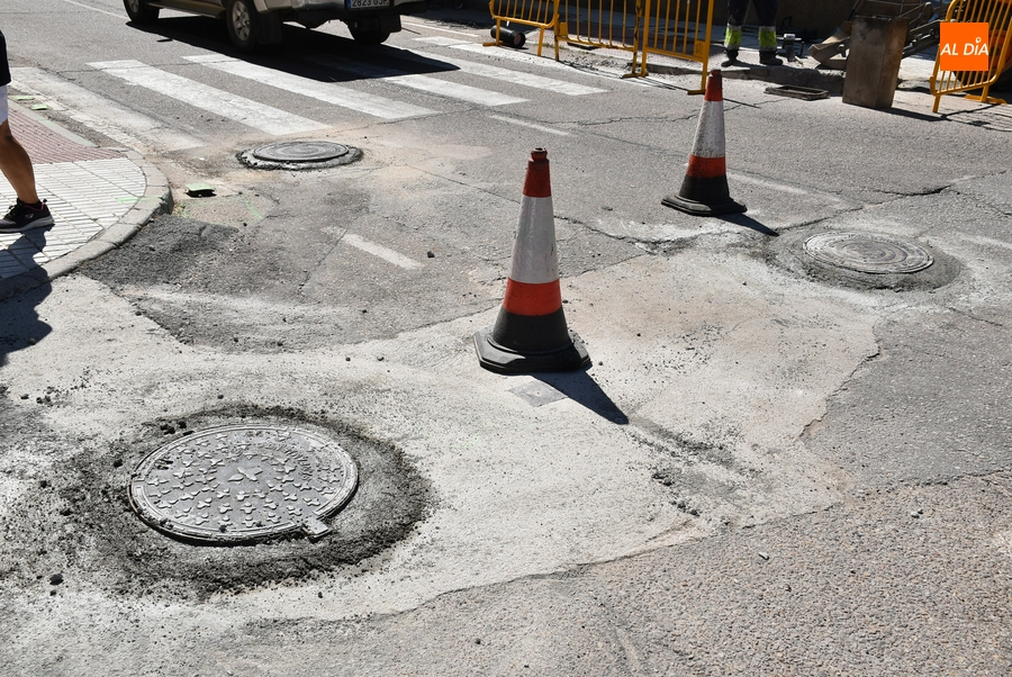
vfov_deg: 38.4
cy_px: 338
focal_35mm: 34
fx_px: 971
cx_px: 506
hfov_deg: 55.1
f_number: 10
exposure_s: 1/400
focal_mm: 23
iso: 200
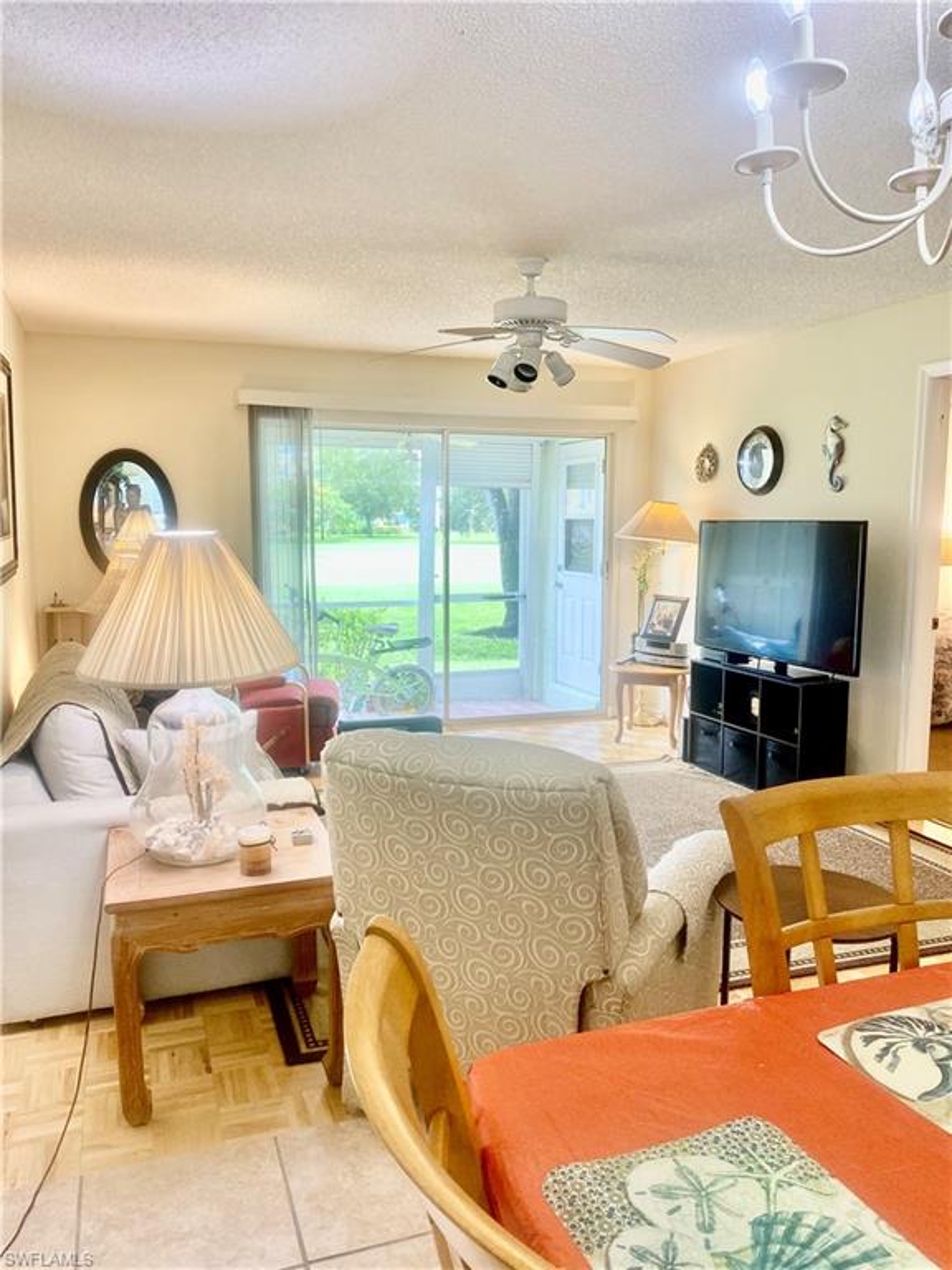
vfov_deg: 67.3
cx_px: 476
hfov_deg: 53.1
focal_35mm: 26
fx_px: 953
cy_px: 635
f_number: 1.8
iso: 80
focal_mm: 4.25
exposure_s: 1/60
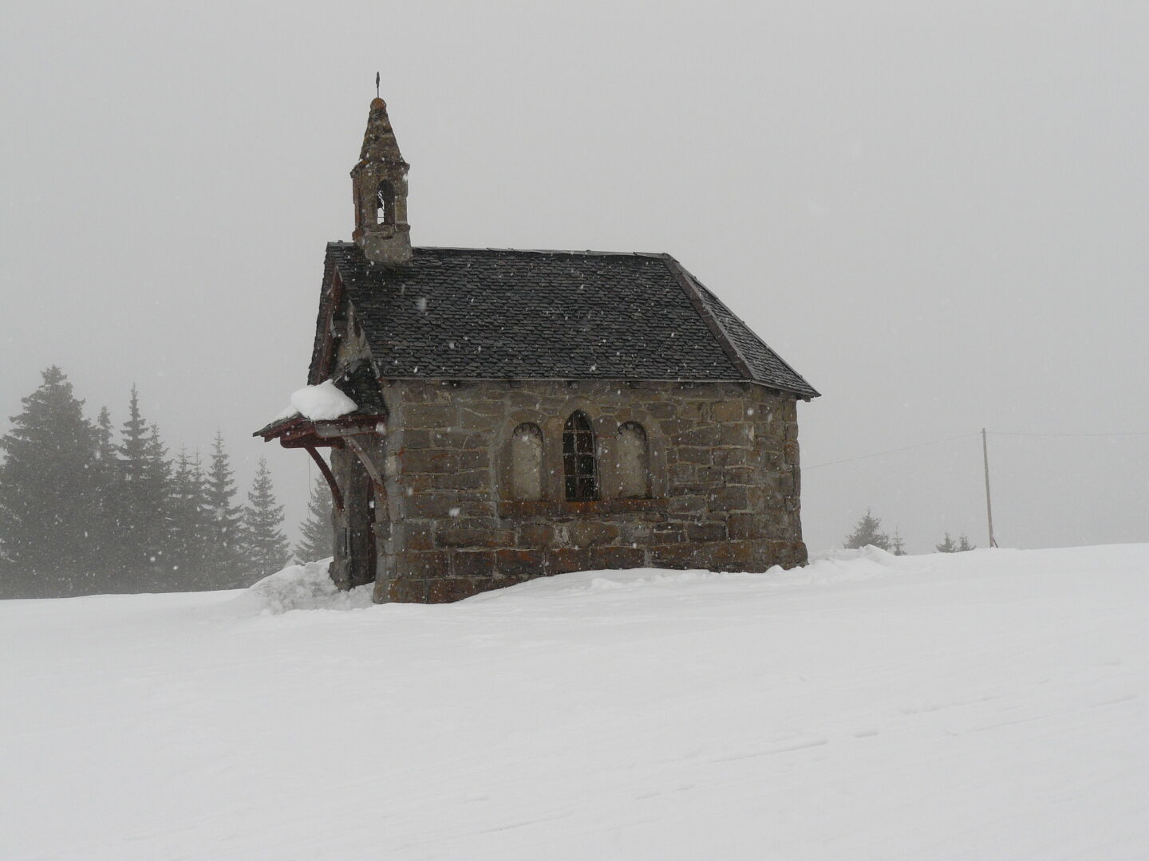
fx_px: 1792
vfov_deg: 27.0
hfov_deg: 35.5
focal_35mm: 54
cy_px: 430
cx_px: 574
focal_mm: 8.9
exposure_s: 1/200
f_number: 5.6
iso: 100
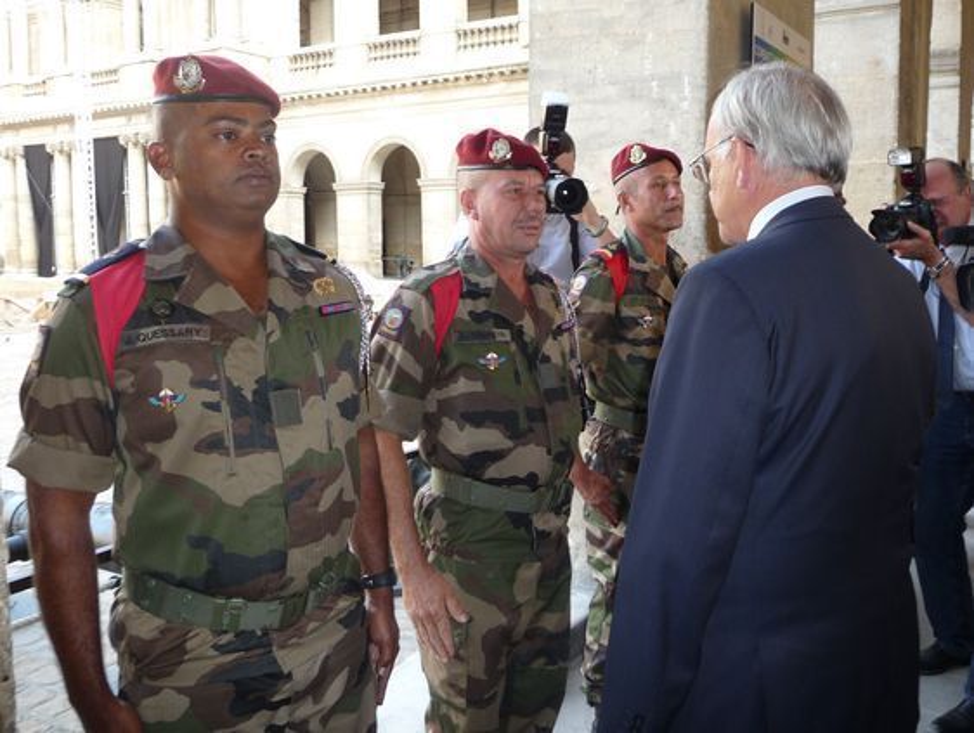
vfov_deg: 49.8
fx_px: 789
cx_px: 487
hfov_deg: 63.4
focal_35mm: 28
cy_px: 366
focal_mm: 4.7
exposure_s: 1/30
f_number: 3.3
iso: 125
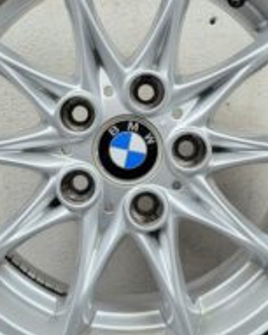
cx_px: 131
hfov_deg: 32.1
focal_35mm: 47
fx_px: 466
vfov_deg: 39.5
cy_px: 151
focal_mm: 5.4
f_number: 1.8
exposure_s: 1/182
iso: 200
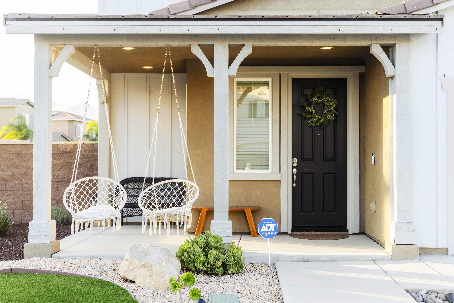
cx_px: 231
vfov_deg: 28.6
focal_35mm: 47
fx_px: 593
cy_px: 155
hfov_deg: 41.9
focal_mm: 46
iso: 100
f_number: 2.8
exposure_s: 1/400
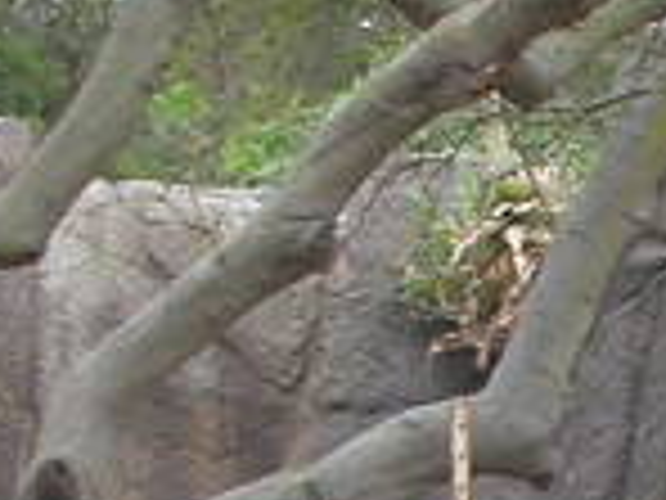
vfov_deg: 3.2
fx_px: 8773
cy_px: 892
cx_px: 1413
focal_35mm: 456
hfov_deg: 4.3
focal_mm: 11
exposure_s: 1/29.2
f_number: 6.4
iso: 50
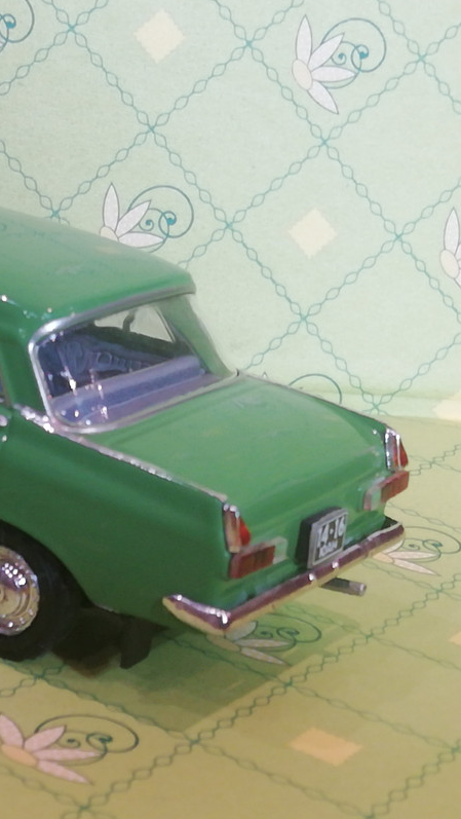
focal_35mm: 86
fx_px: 1867
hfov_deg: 13.9
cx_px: -9
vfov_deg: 24.7
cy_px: 409
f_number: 2.2
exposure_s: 1/33.3
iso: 200
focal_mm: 3.46
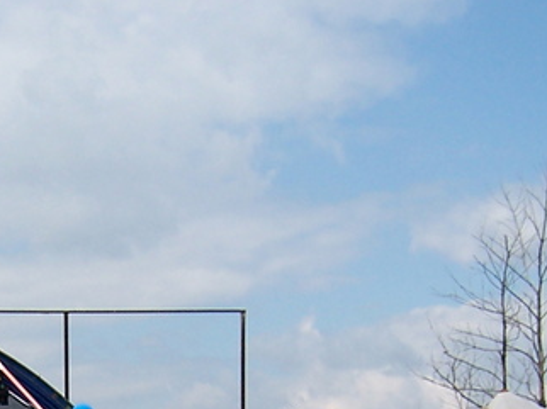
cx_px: 73
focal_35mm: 105
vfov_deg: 13.2
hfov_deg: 18.5
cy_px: 645
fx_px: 1658
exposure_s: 1/1000
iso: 80
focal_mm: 5.5
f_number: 4
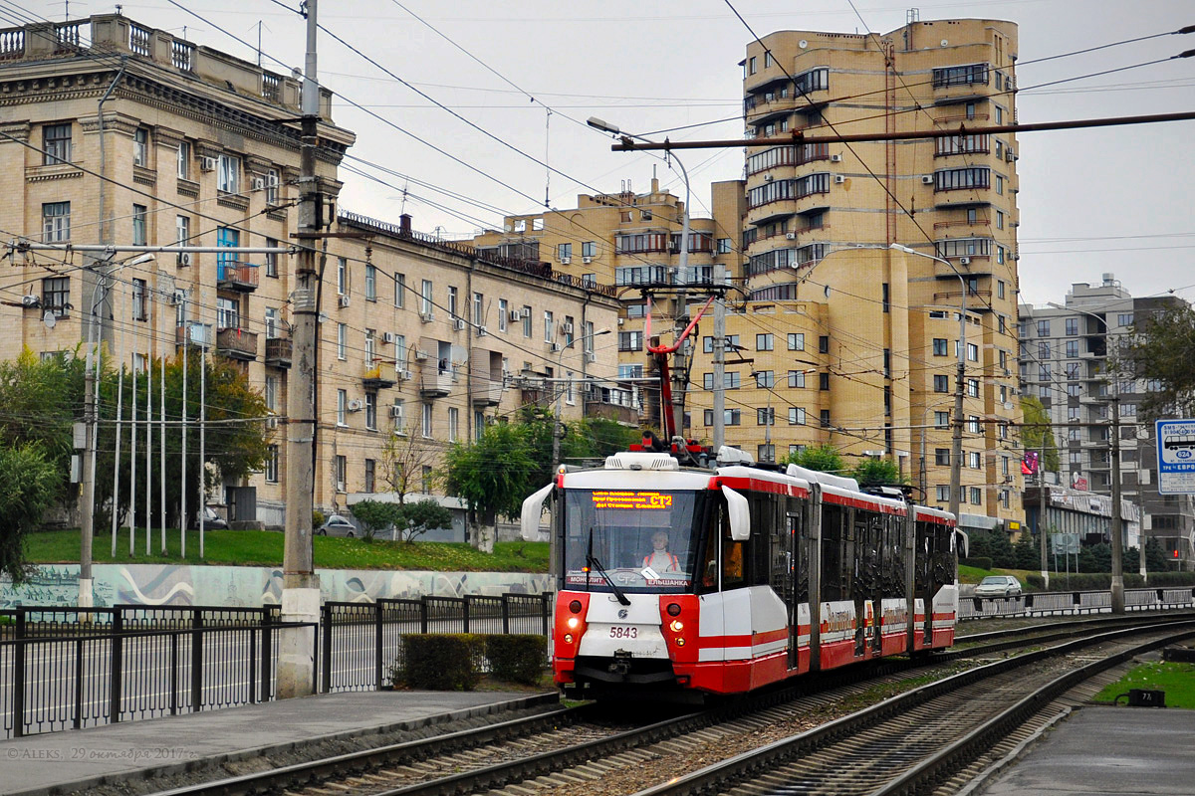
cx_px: 598
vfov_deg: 23.8
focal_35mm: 57
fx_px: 1892
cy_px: 398
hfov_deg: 35.1
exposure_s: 1/200
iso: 400
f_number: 5
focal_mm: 38
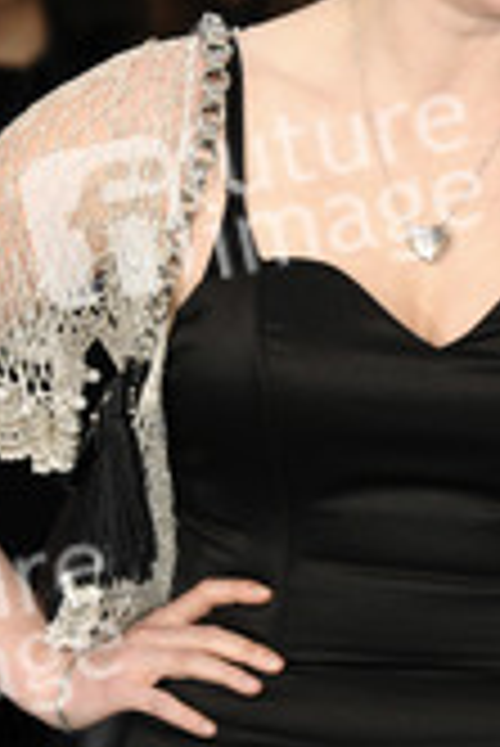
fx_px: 6465
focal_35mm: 311
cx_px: 385
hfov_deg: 4.4
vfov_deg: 6.6
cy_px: 428
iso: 320
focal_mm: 86
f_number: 4.5
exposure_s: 1/200
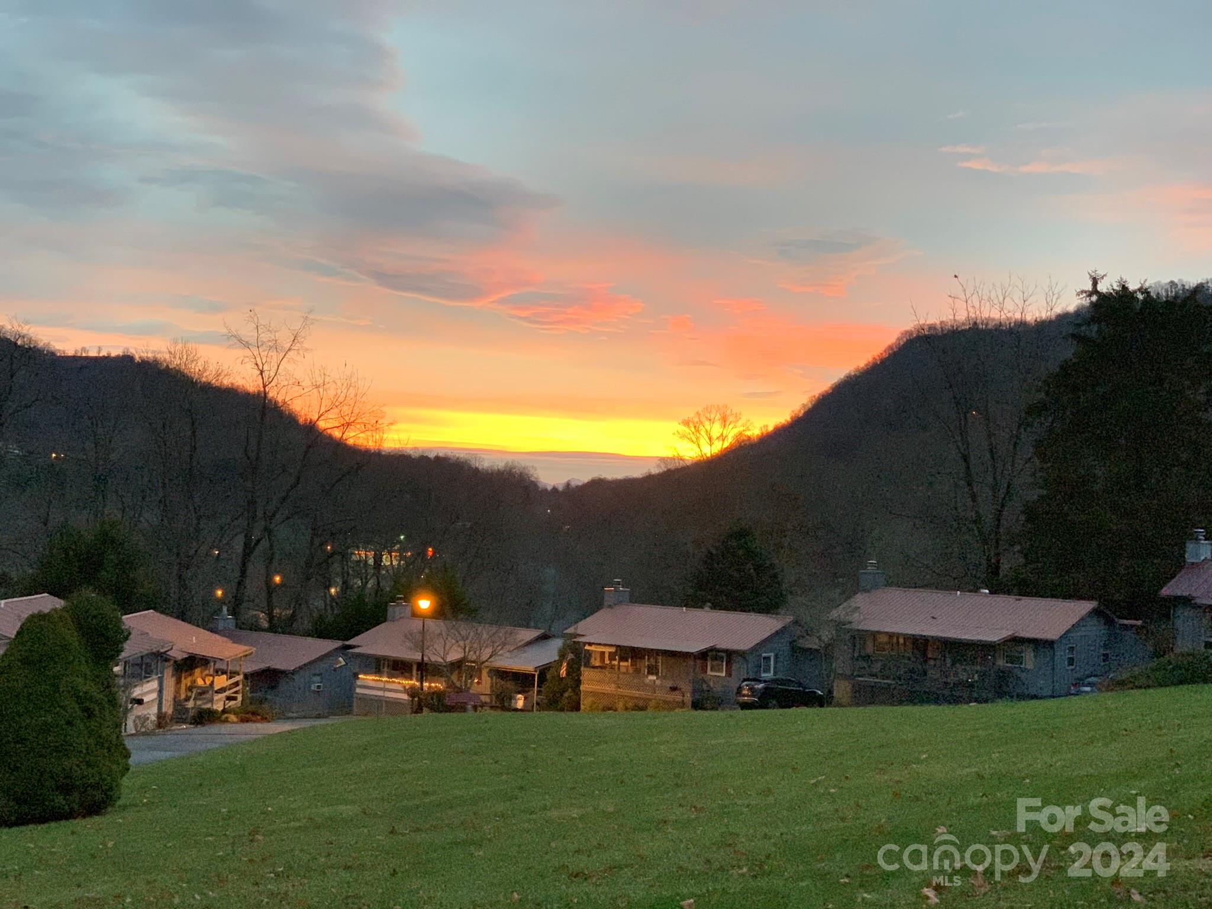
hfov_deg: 36.8
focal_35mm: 52
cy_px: 454
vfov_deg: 28.0
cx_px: 606
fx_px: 1821
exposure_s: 1/32
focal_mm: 6
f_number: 2.4
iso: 500
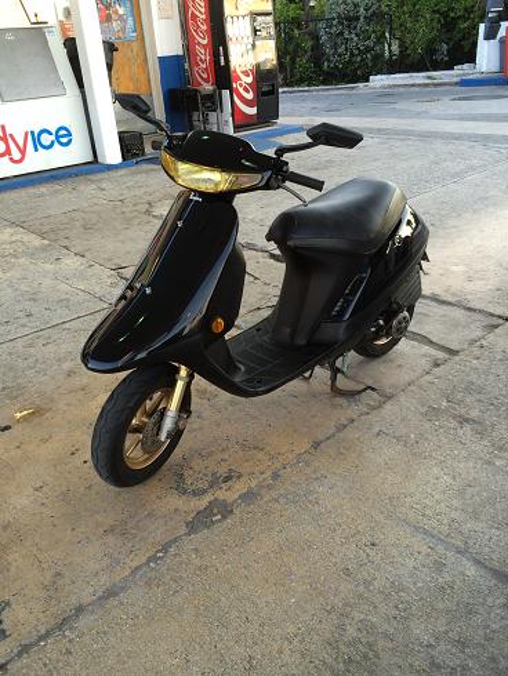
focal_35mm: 29
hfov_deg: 48.3
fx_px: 567
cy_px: 338
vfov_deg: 61.6
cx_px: 254
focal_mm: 4.15
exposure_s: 1/120
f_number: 2.2
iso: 64
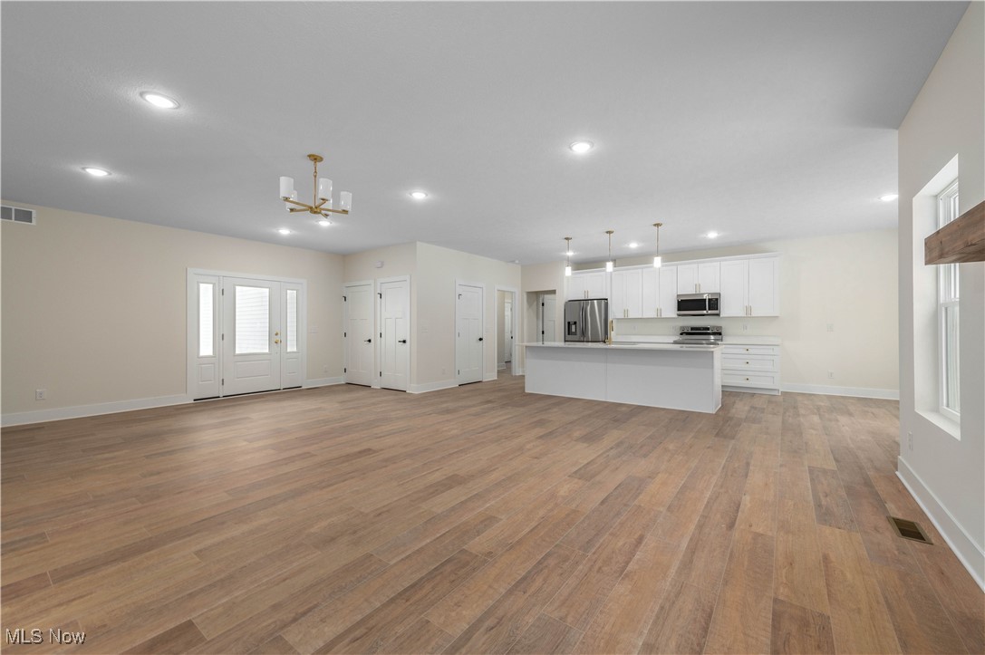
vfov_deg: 81.1
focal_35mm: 14
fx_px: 383
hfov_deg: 104.3
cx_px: 492
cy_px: 328
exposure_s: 1/60
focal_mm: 14
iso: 200
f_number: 9
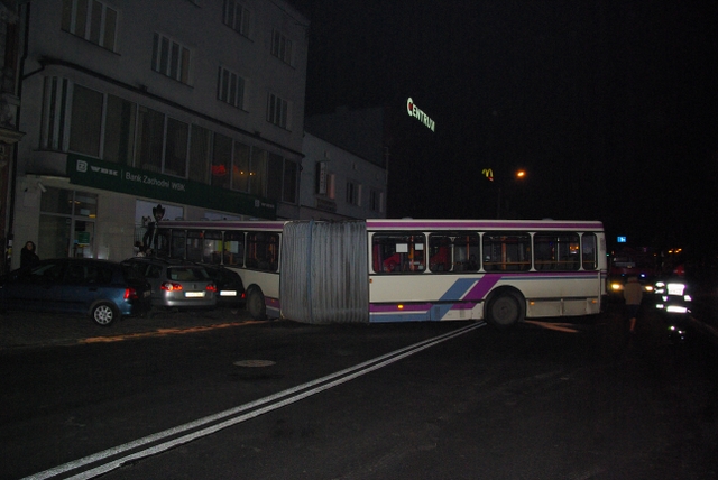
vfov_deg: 48.0
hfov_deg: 67.3
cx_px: 359
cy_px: 240
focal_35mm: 27
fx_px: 539
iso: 1250
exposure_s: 1/180
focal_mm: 18
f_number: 8
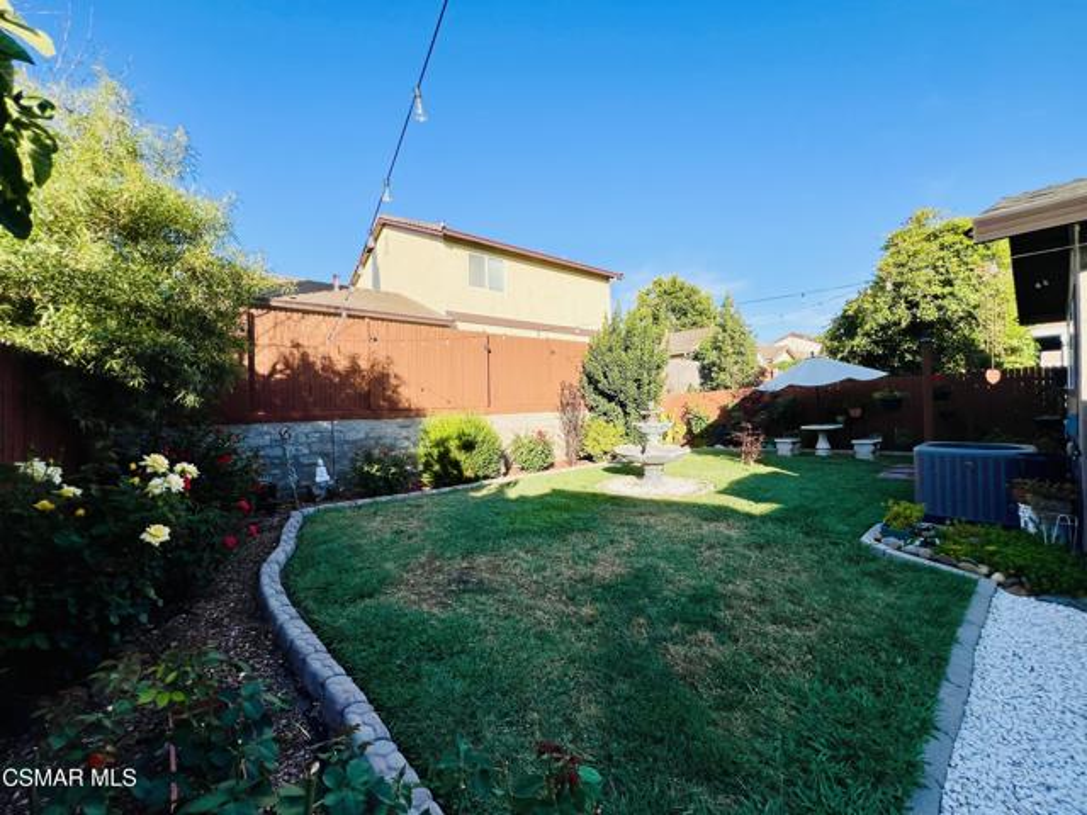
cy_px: 408
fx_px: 408
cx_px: 544
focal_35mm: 13
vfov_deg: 89.9
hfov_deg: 106.2
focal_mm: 1.57
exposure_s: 1/1167
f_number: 1.8
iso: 32
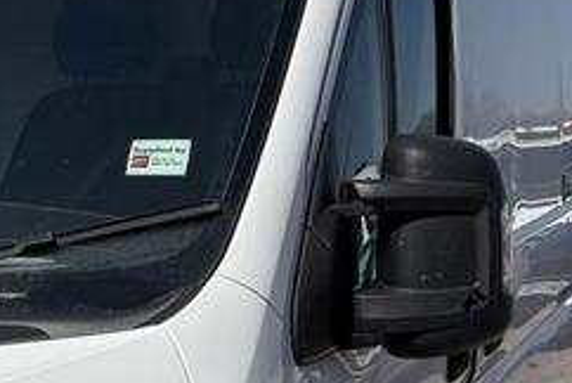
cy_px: 345
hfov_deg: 18.9
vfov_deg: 13.6
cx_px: -177
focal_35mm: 100
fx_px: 1591
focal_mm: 5.96
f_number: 1.6
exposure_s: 1/6993
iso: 50
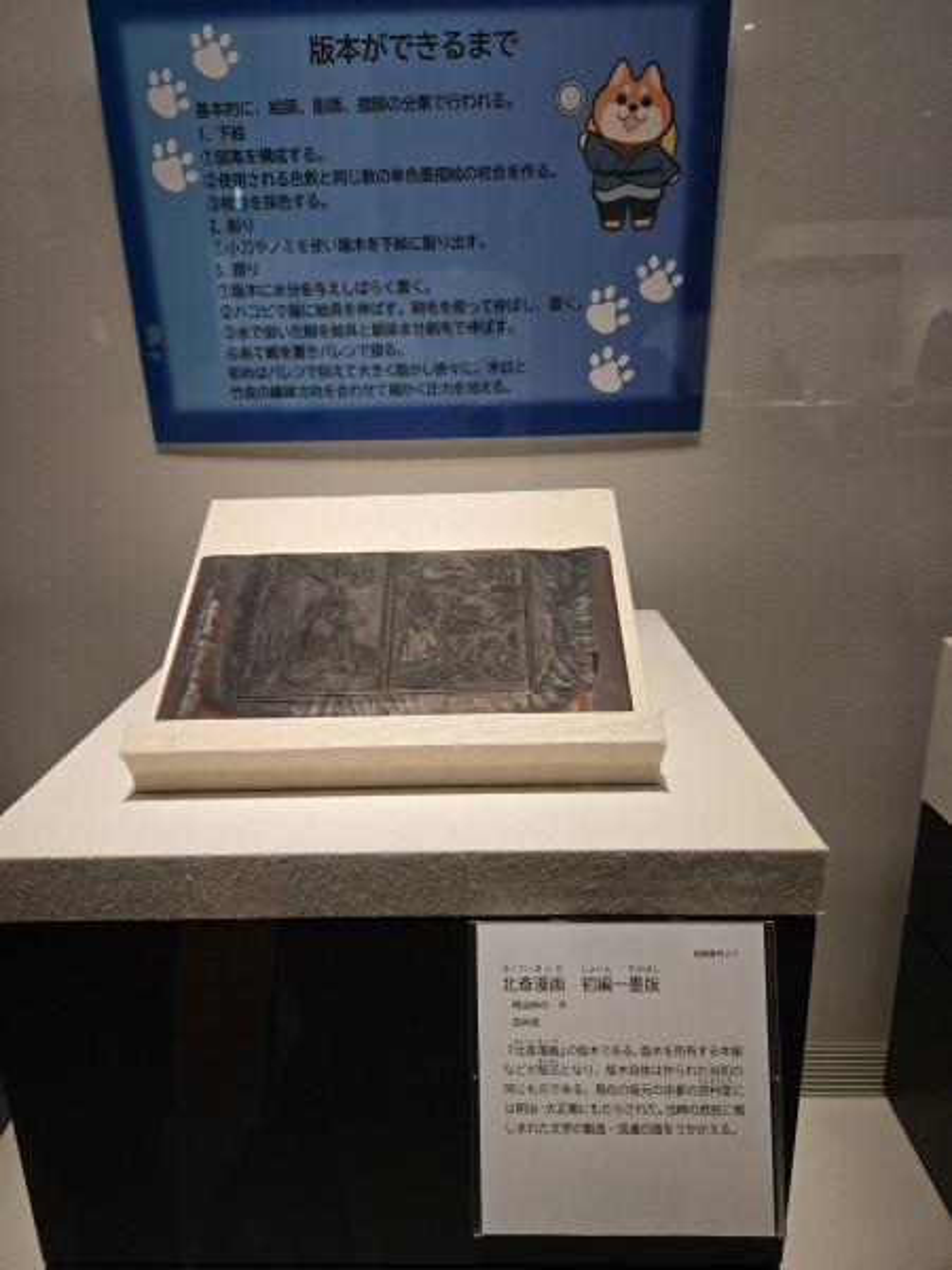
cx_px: 476
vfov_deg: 73.9
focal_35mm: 23
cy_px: 635
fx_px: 843
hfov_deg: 58.9
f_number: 1.8
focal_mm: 5.4
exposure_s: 1/120
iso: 320
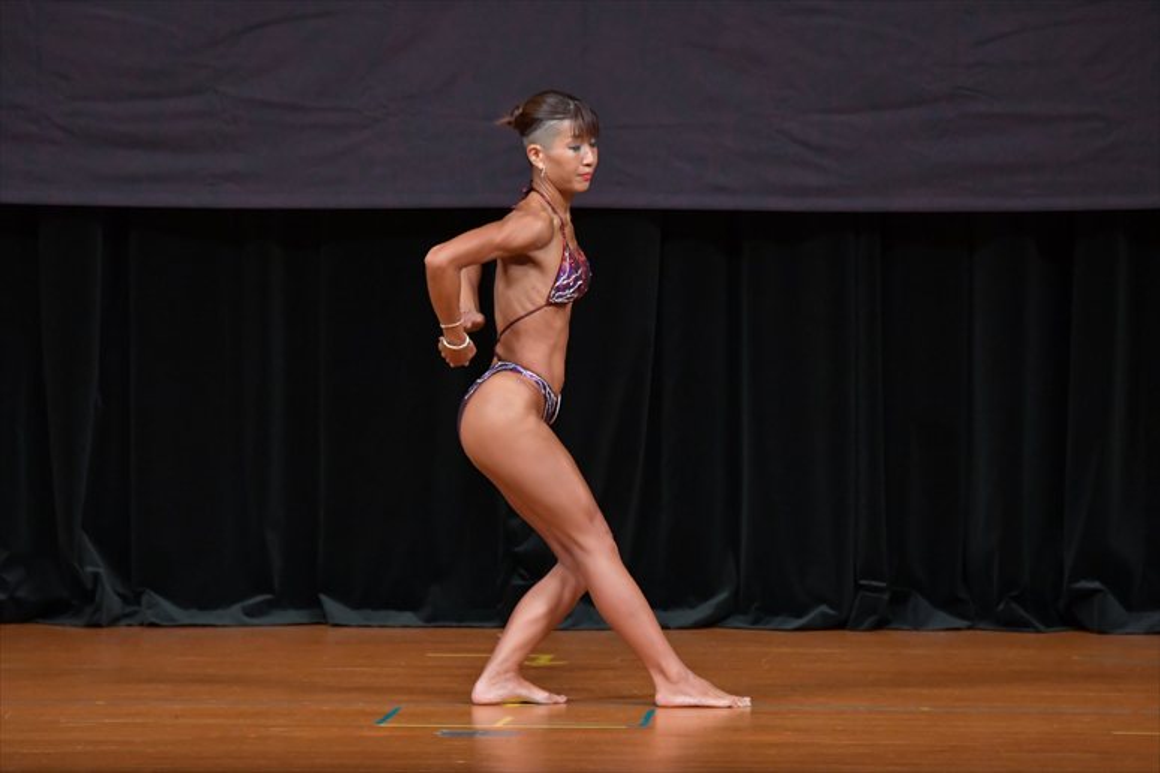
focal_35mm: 315
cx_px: 580
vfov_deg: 4.4
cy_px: 386
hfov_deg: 6.5
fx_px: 10145
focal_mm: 210
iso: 4000
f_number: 5.6
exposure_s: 1/400
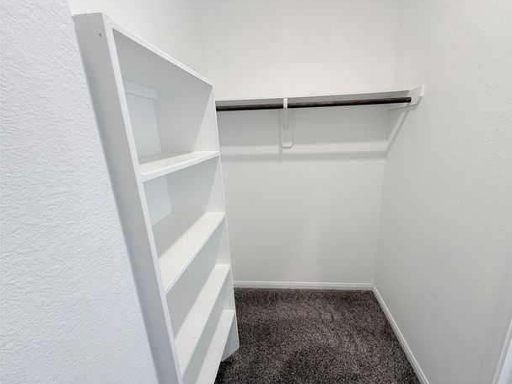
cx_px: 273
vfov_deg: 81.7
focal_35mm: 15
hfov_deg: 98.0
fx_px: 222
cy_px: 195
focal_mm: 2.22
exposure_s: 1/120
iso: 320
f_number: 2.2
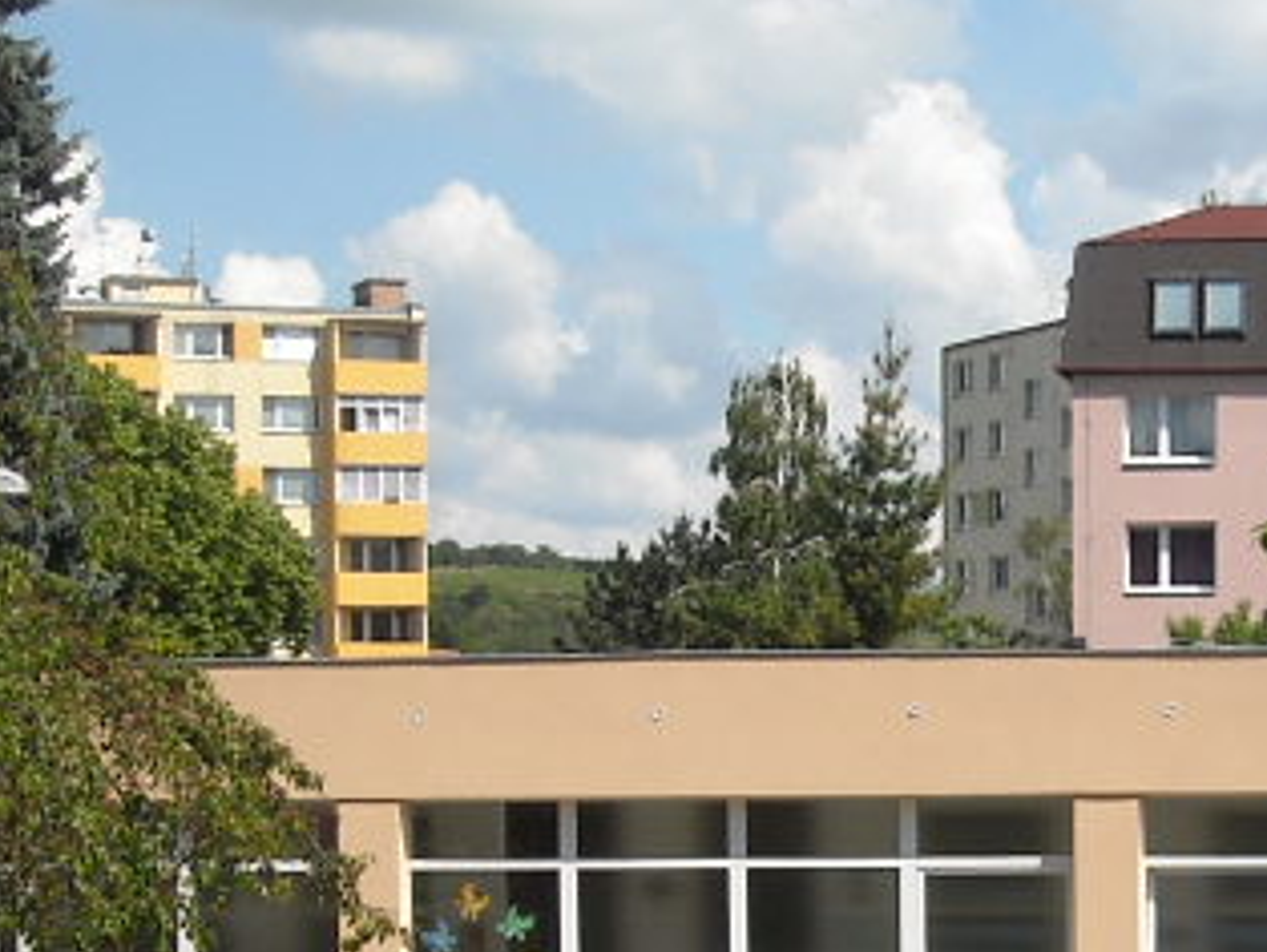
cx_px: 1009
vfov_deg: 12.9
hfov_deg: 17.1
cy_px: 831
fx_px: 4176
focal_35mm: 114
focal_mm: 5.7
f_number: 5.6
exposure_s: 1/369
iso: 64
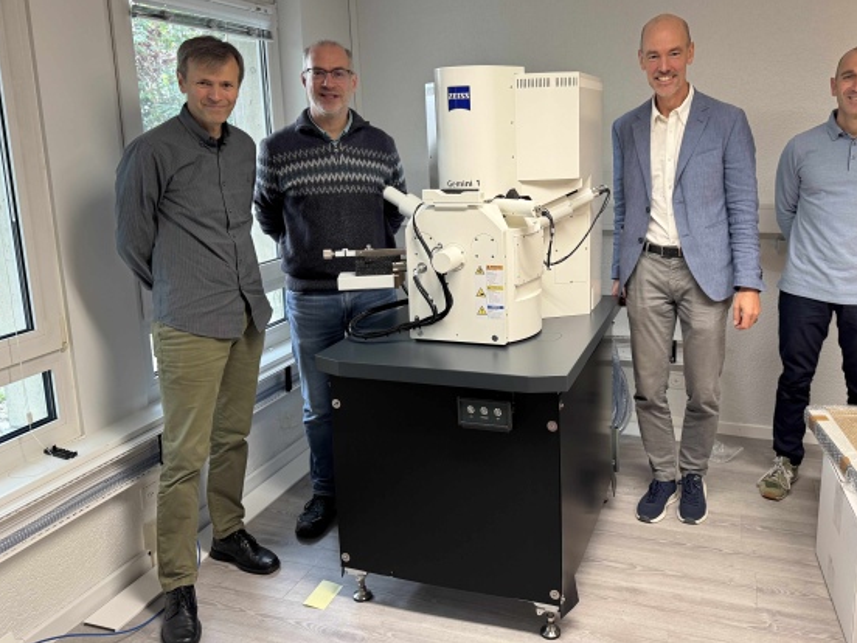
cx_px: 494
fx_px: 718
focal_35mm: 29
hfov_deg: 61.3
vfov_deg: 48.0
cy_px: 270
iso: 160
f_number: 1.8
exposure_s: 1/50
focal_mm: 6.8
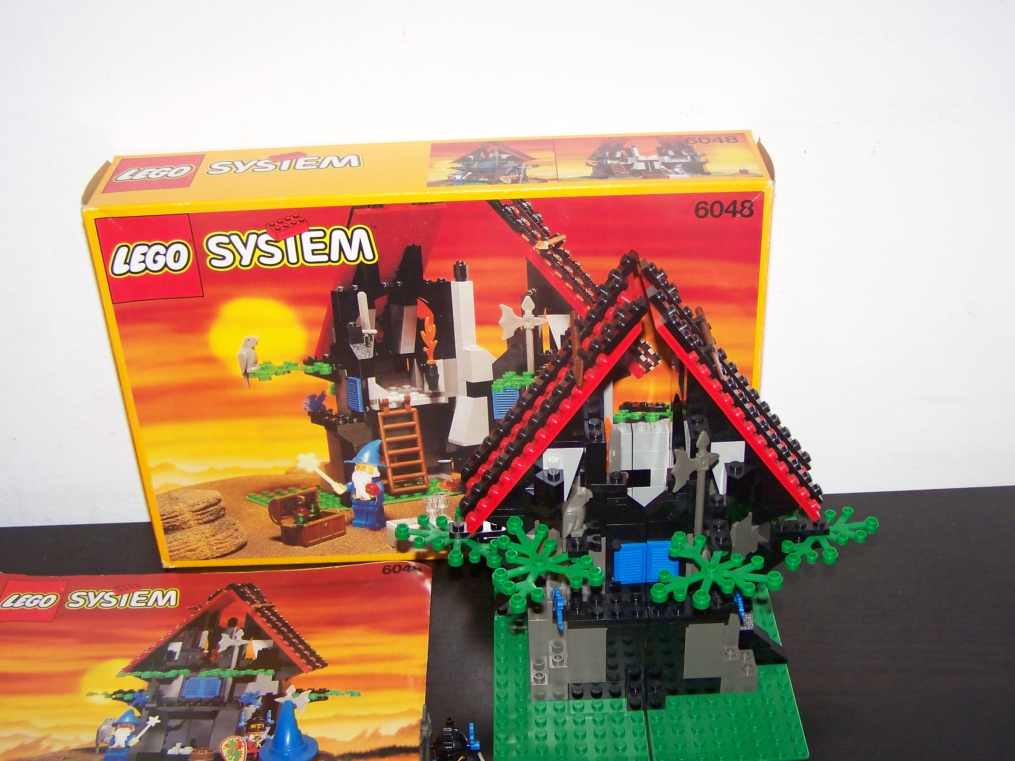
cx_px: 549
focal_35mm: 44
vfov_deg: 32.9
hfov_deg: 42.9
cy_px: 413
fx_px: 1290
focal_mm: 6.3
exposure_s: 1/30
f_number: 2.8
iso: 200
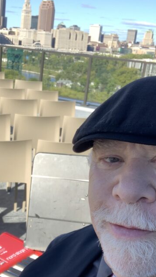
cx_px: 42
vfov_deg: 37.0
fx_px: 411
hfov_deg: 21.3
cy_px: 176
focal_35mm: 56
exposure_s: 1/204
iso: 16
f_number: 2.2
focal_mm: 2.87
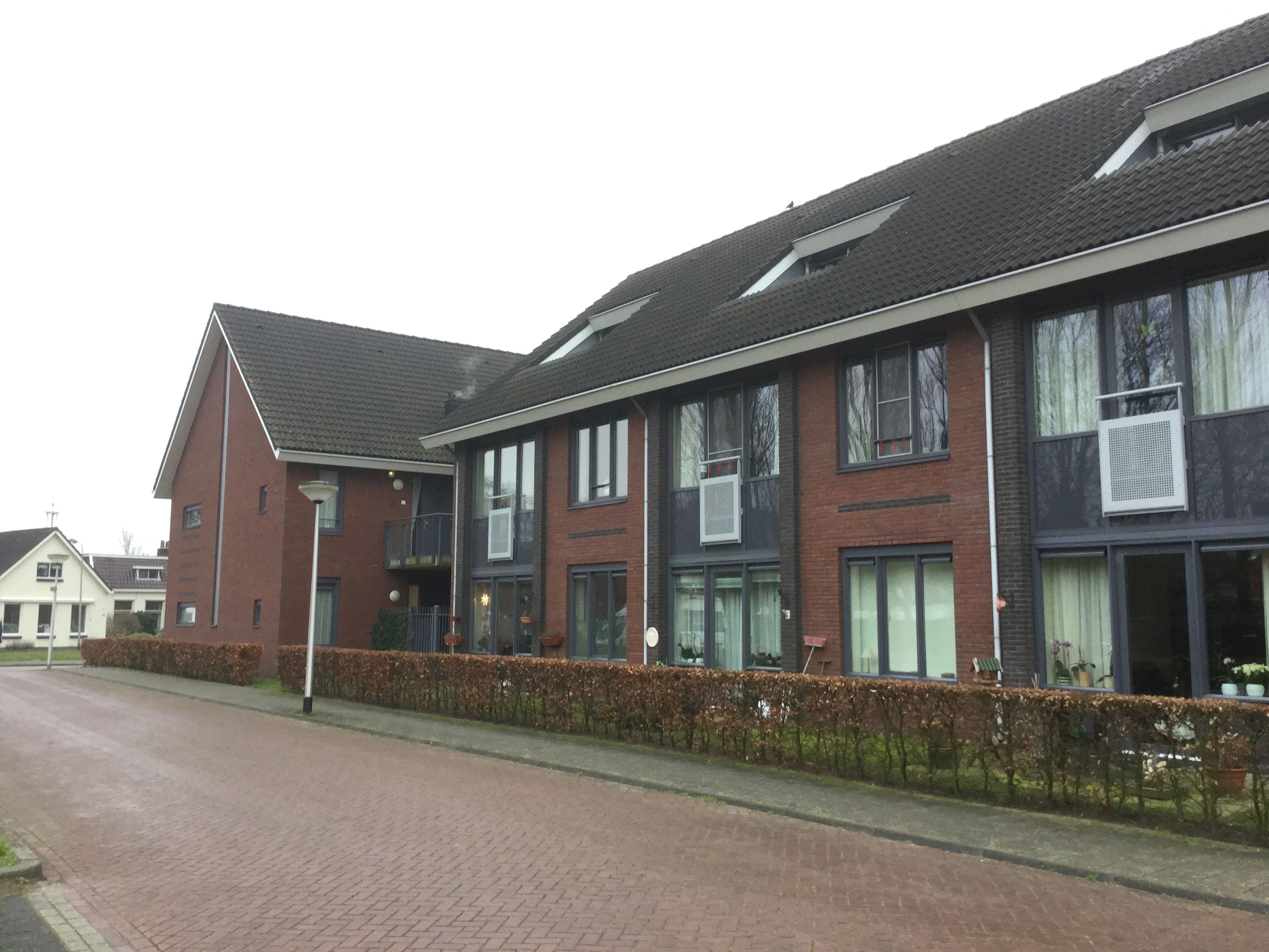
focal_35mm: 31
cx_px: 634
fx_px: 1136
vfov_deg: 45.4
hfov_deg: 58.4
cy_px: 476
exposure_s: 1/33
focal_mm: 3.3
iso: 80
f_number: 2.4
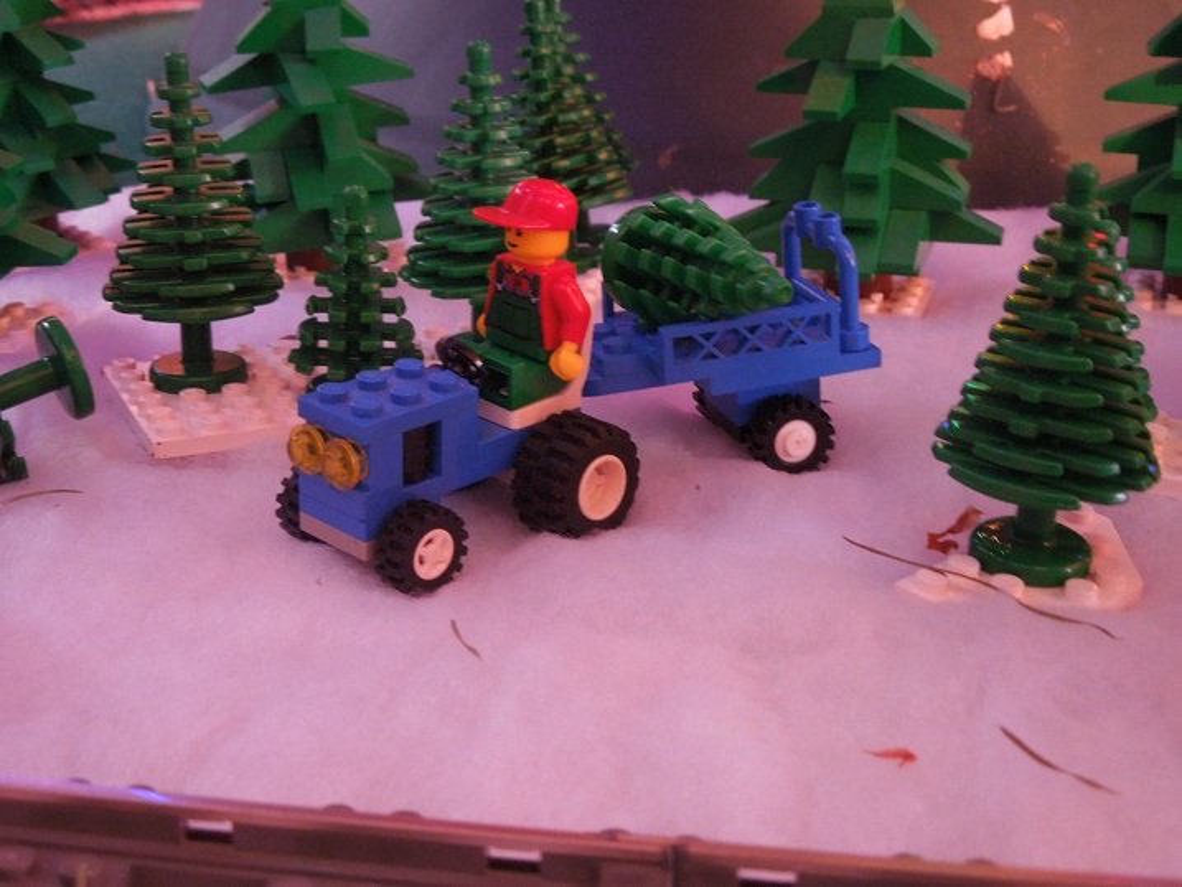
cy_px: 444
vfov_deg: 27.0
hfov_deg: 35.5
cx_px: 591
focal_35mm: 54
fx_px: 1844
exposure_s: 1/1.3
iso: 800
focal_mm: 9.8
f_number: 4.2
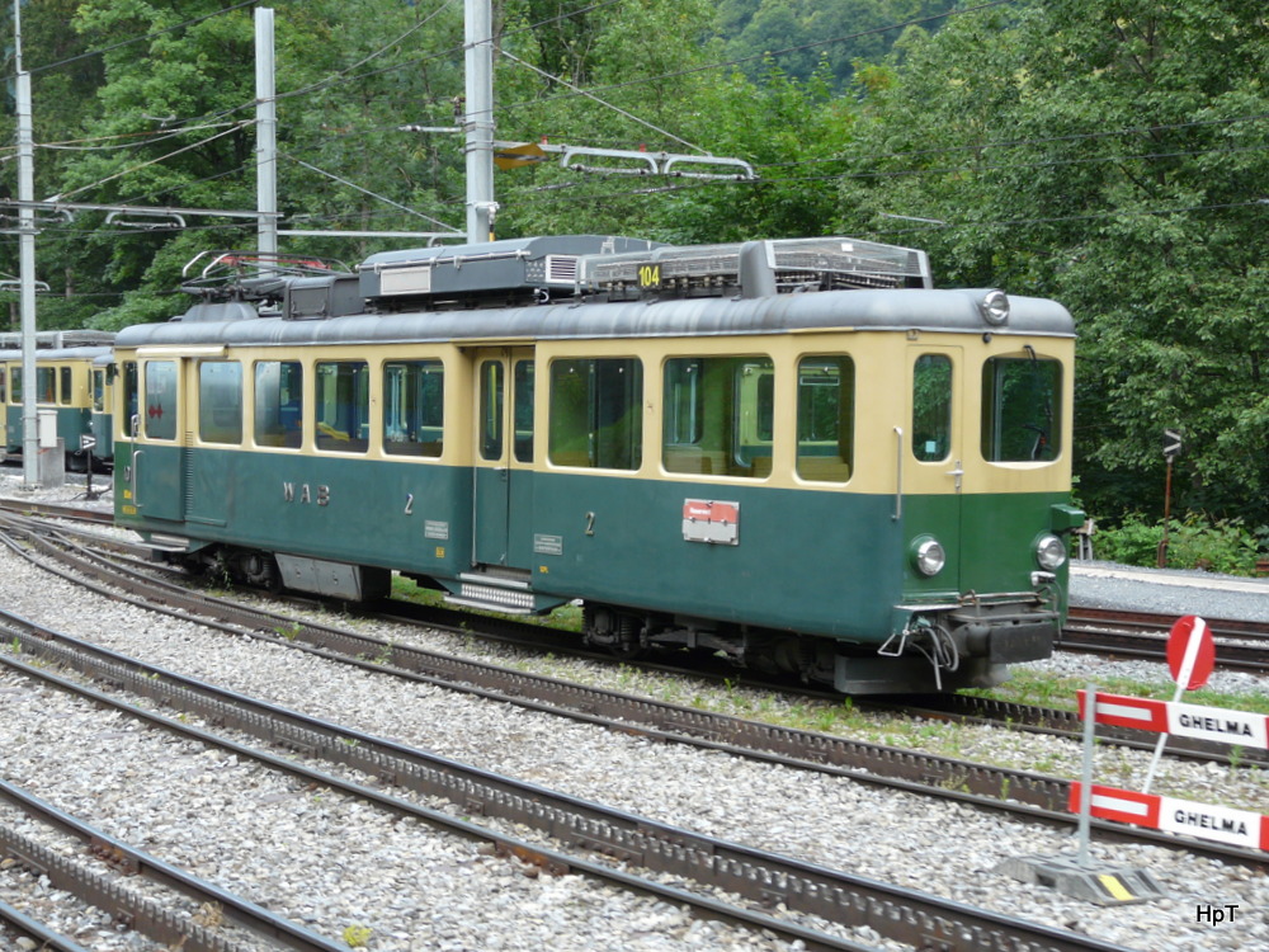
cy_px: 476
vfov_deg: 26.6
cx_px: 634
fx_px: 2016
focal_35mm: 55
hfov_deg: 34.9
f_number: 3.6
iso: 100
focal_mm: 9
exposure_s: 1/100
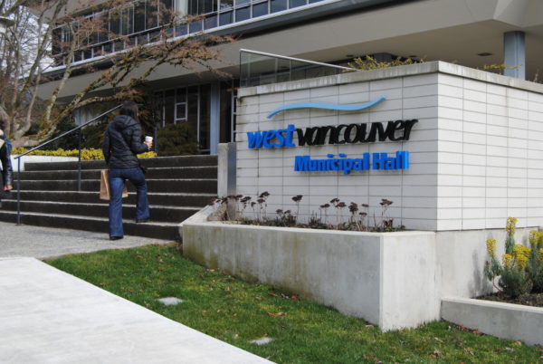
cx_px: 272
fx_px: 725
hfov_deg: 41.1
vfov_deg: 28.2
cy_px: 182
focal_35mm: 48
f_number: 7.1
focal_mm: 32
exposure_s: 1/200
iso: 100
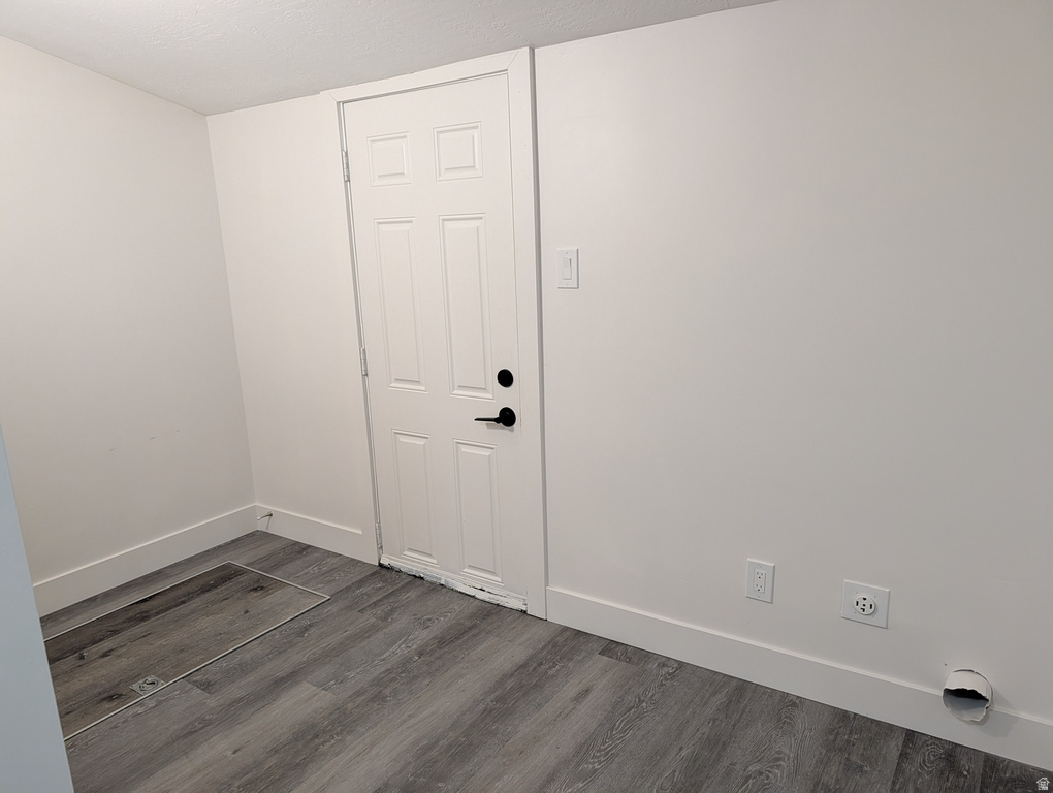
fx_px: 731
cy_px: 396
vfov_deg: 56.9
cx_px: 526
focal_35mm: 24
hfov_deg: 71.5
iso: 241
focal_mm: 6.9
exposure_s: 1/120
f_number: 1.68
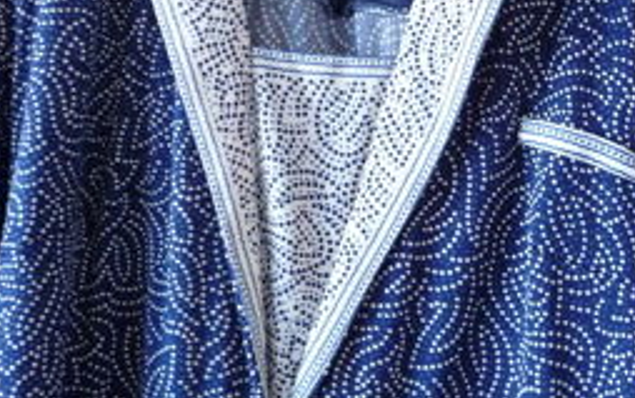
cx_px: 322
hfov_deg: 36.3
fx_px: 970
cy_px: 115
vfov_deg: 23.0
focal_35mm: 56
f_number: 3.3
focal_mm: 4.7
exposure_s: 1/13
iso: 400
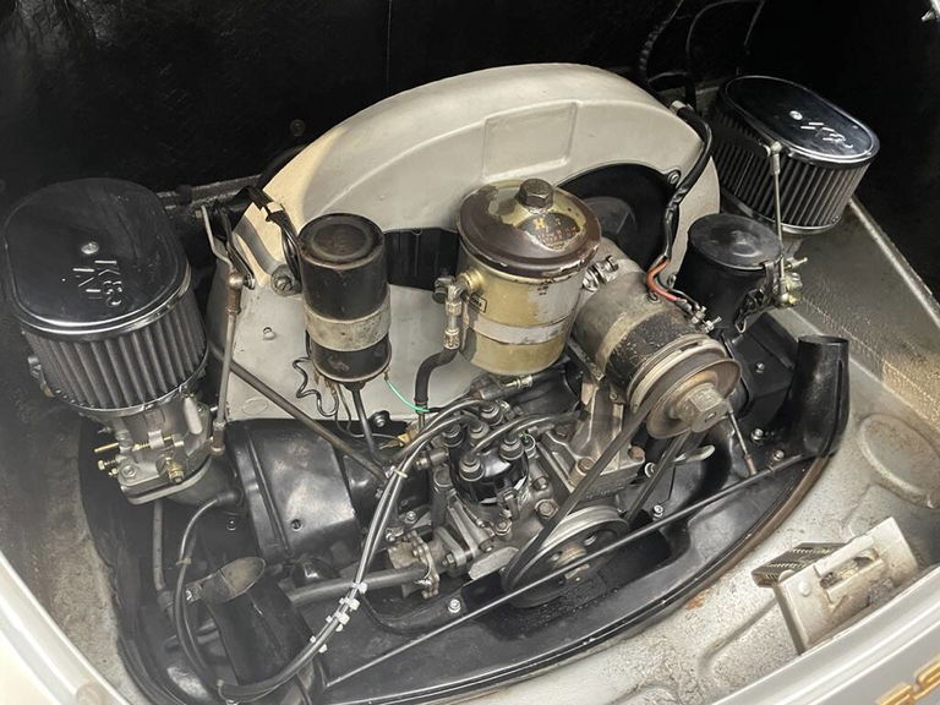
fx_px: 706
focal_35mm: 26
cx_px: 470
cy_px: 352
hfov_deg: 67.3
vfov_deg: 53.1
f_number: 1.6
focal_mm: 4.2
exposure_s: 1/33
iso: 500
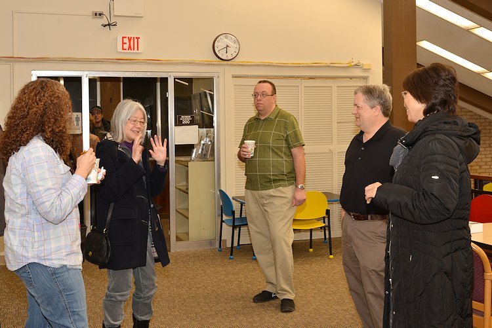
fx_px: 479
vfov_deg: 37.9
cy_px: 164
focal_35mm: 35
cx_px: 246
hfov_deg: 54.4
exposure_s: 1/50
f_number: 8
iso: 400
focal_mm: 35
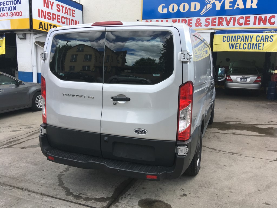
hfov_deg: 61.7
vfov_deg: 48.2
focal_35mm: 29
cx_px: 138
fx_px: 232
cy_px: 104
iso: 25
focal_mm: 4.15
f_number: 2.2
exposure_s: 1/463
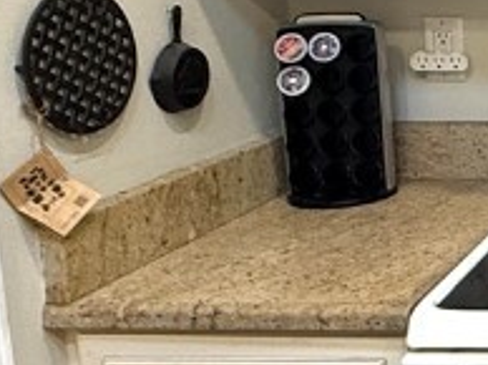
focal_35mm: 74
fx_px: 1042
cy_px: 68
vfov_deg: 19.6
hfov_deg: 20.7
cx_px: 810
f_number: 2.2
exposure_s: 1/60
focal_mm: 2.22
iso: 200
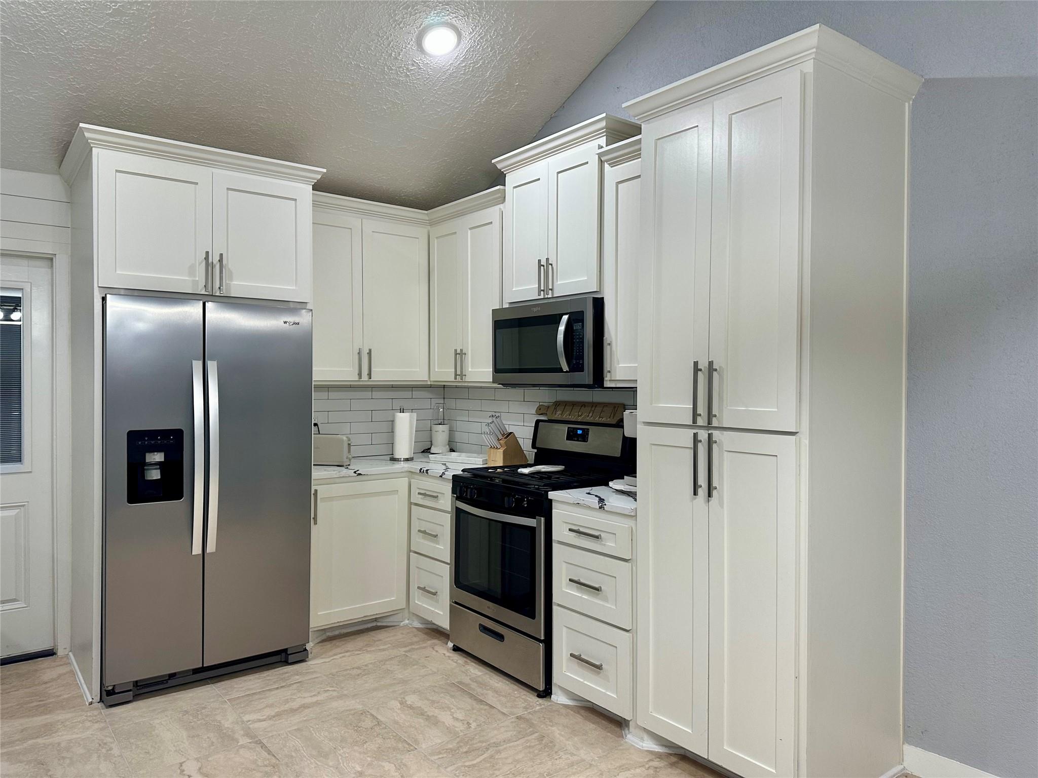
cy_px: 389
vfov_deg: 56.8
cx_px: 519
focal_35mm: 24
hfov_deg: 71.6
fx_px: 720
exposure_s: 1/60
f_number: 1.78
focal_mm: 6.86
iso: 160
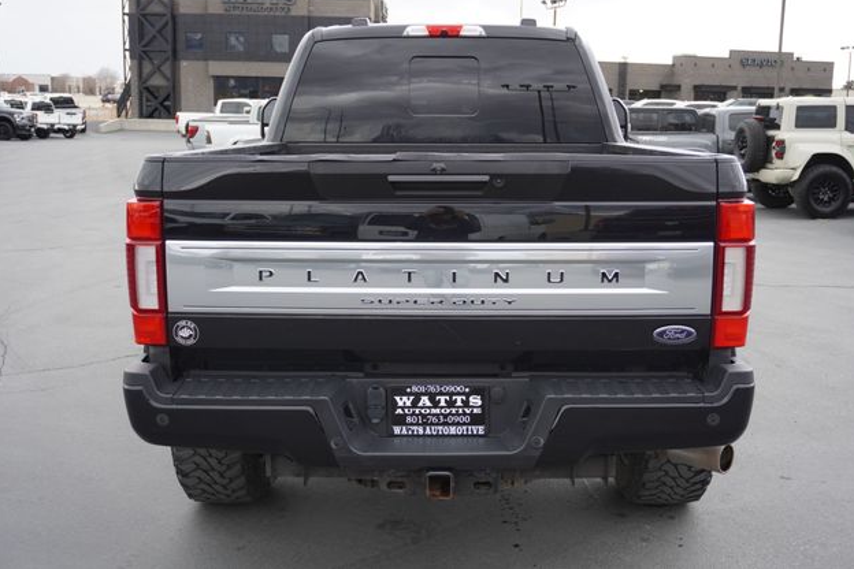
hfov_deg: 50.1
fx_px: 914
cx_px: 435
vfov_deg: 34.6
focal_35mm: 39
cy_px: 278
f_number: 4.5
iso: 200
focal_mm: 25
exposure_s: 1/60
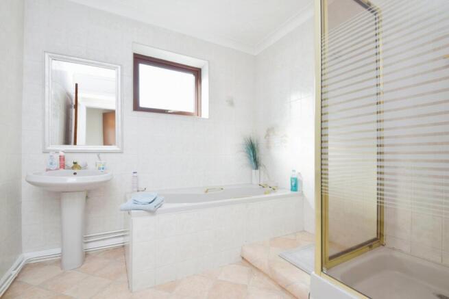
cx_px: 224
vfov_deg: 77.4
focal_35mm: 15
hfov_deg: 100.4
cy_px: 150
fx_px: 187
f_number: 8
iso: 200
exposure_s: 1/50
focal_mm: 10
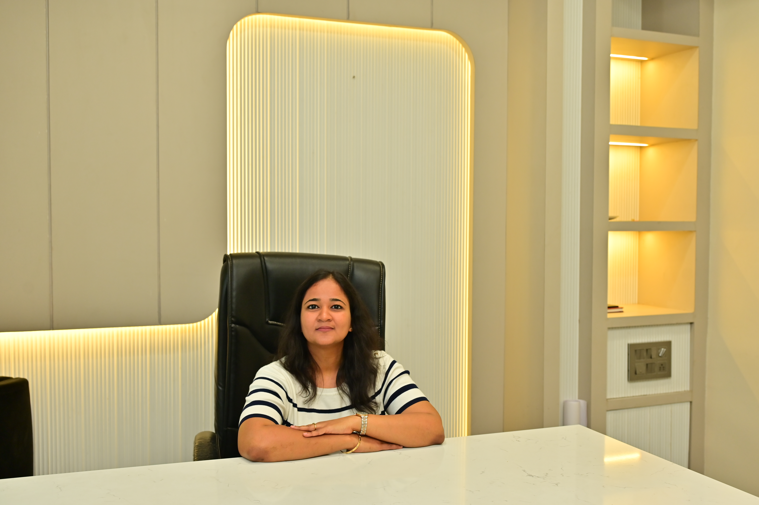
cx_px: 380
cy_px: 252
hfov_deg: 50.7
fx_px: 801
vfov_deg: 35.0
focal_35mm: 38
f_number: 4.5
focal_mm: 38
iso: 500
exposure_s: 1/100
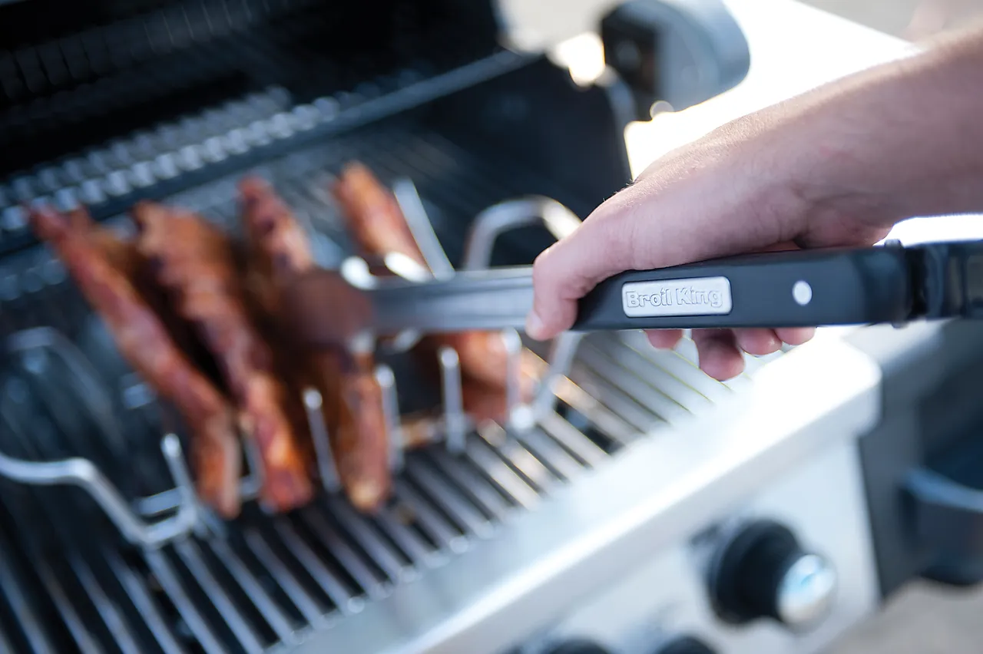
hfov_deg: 41.1
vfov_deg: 28.0
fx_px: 1310
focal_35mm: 48
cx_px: 492
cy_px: 327
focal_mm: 48
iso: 400
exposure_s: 1/320
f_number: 2.8
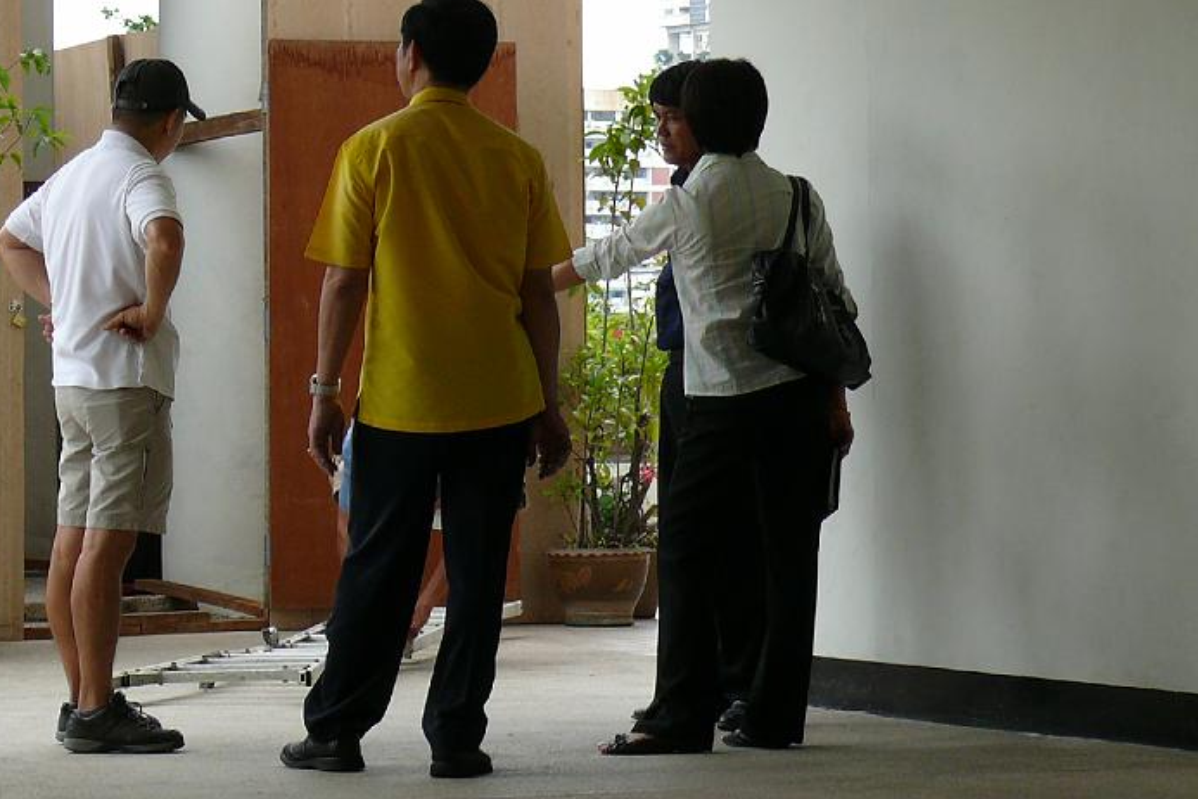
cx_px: 589
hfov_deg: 13.2
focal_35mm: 156
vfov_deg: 8.8
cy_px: 296
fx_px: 5191
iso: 100
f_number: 4
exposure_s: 1/200
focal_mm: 15.4
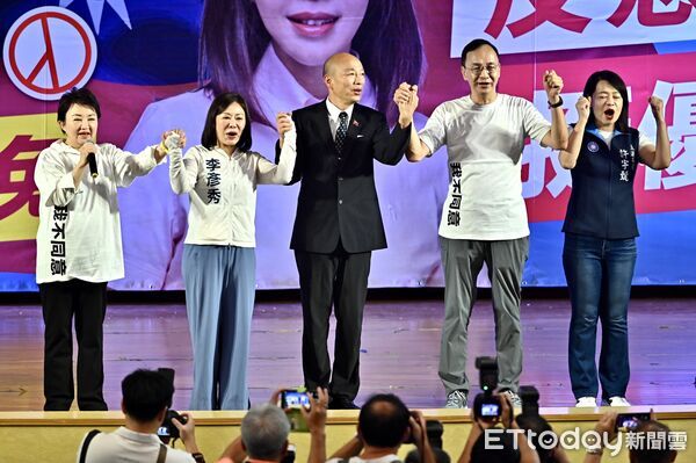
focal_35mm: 300
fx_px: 5795
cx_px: 348
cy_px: 232
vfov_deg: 4.6
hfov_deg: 6.9
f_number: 4
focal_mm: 300
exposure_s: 1/250
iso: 2000
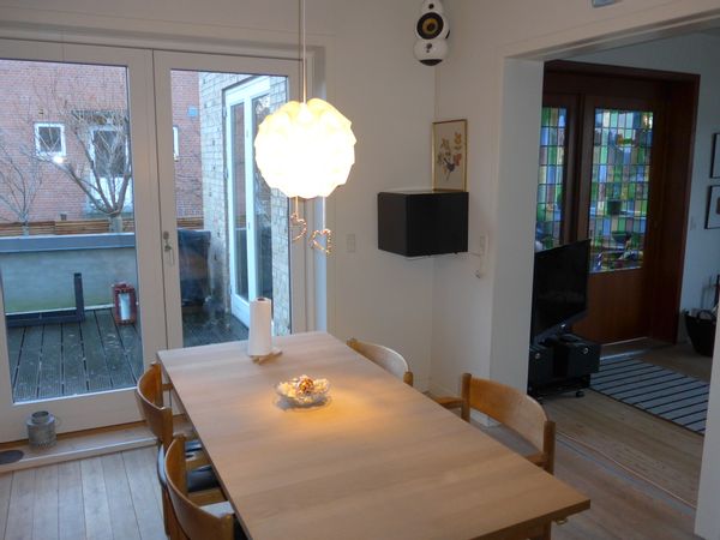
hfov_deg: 61.7
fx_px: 603
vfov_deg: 48.2
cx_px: 360
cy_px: 270
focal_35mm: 29
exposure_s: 1/60
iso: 400
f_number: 2
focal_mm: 6
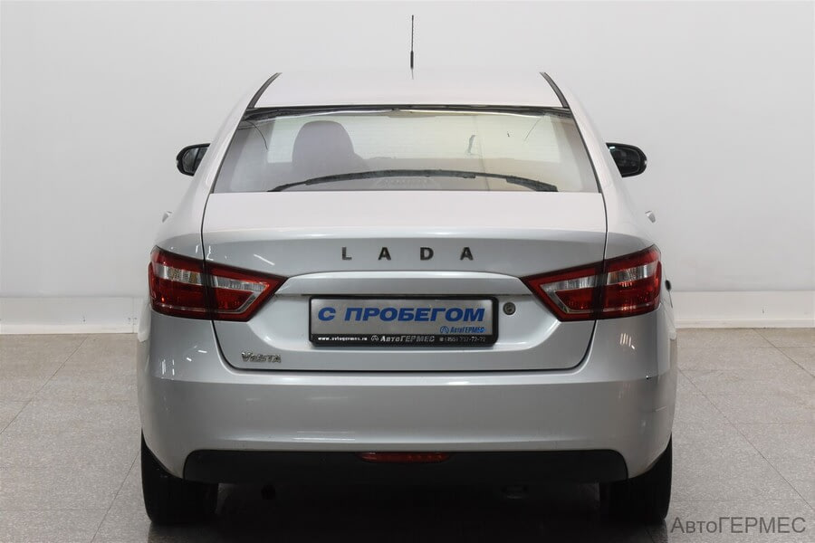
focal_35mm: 78
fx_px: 1766
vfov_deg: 17.5
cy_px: 272
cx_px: 408
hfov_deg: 26.0
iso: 800
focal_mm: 52
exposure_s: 1/50
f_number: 9
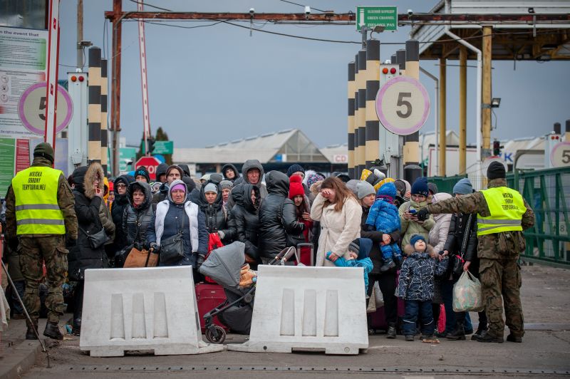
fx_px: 1898
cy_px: 190
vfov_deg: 11.4
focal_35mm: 120
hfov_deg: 17.1
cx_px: 285
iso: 800
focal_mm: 120
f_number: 4
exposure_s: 1/500
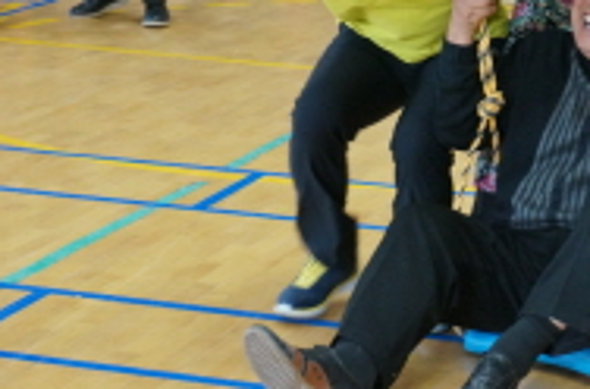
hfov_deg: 15.8
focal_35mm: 128
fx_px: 2091
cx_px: 552
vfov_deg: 10.6
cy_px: 96
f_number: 5.6
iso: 1600
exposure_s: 1/80
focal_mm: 40
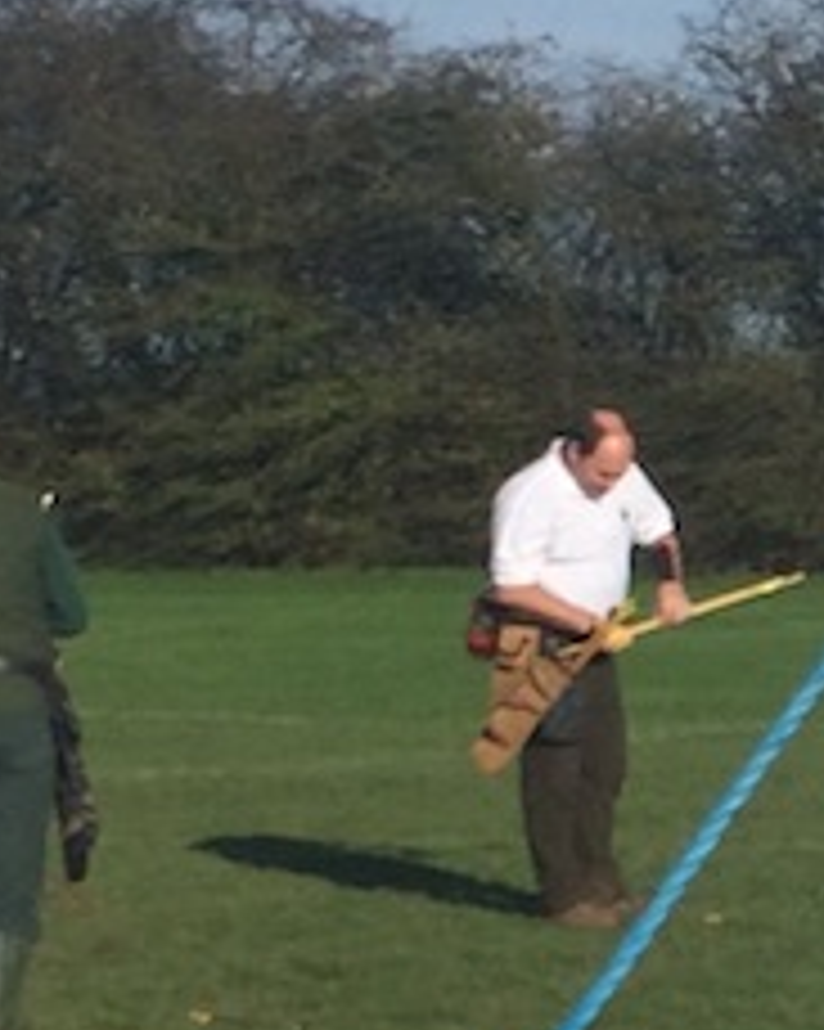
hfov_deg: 8.8
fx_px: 5155
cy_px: 1145
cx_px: 1477
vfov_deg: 11.3
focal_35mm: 169
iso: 32
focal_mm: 4.15
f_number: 2.2
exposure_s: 1/3731
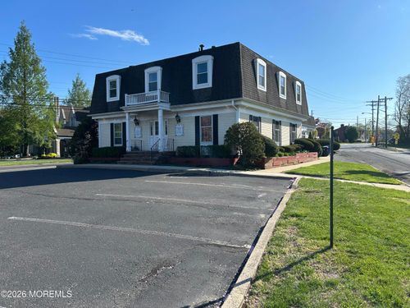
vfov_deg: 53.1
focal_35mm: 26
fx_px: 308
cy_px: 154
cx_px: 205
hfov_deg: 67.3
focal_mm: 5.7
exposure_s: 1/2915
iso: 50
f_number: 1.5
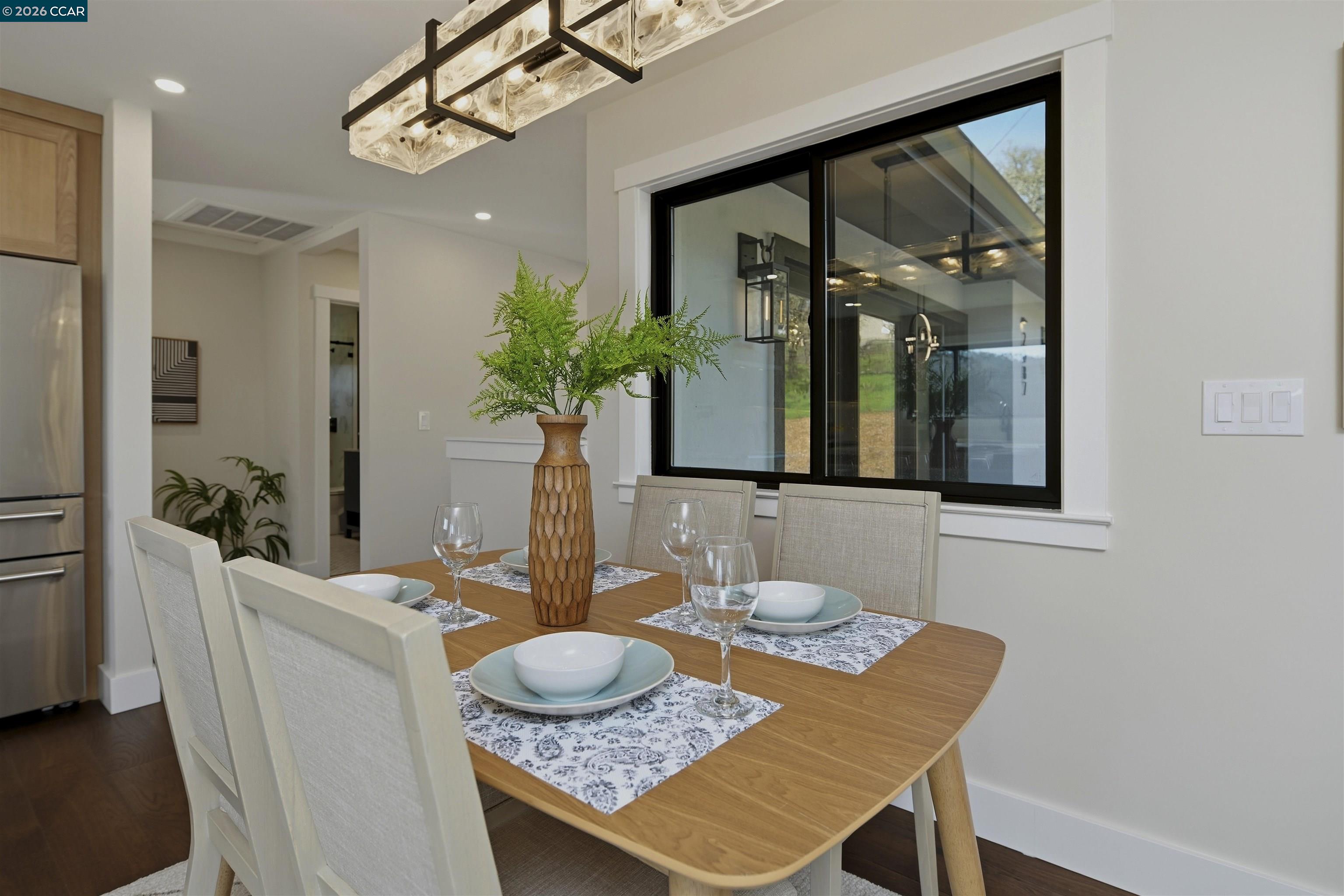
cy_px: 448
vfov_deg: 70.4
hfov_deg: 93.3
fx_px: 635
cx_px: 672
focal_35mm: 17
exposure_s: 1/200
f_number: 5
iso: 125
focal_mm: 17
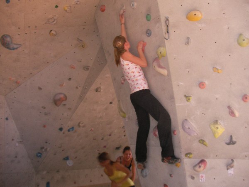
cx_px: 124
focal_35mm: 41
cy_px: 94
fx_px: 295
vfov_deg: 35.1
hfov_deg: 45.8
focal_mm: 6.3
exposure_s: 1/30
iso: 86
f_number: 3.5
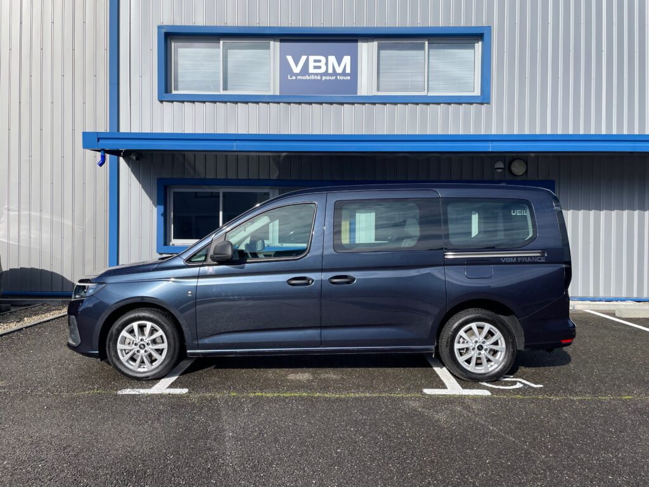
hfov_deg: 67.3
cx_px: 324
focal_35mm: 26
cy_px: 244
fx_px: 487
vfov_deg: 53.1
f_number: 1.6
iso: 32
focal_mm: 4.2
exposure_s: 1/3300
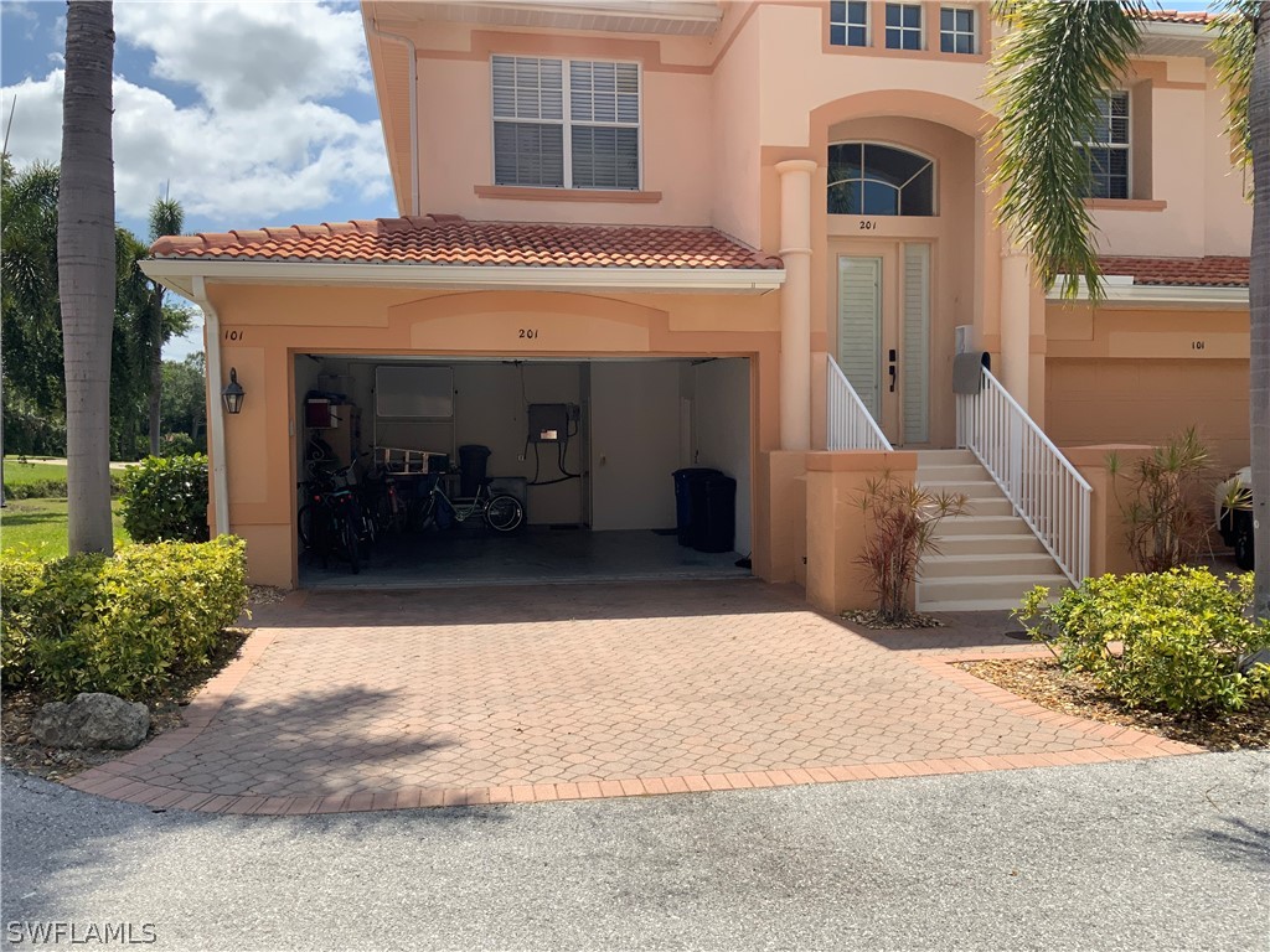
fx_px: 1064
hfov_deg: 61.7
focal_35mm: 29
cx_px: 635
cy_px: 476
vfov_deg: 48.2
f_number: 1.8
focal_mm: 3
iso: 20
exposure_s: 1/2141
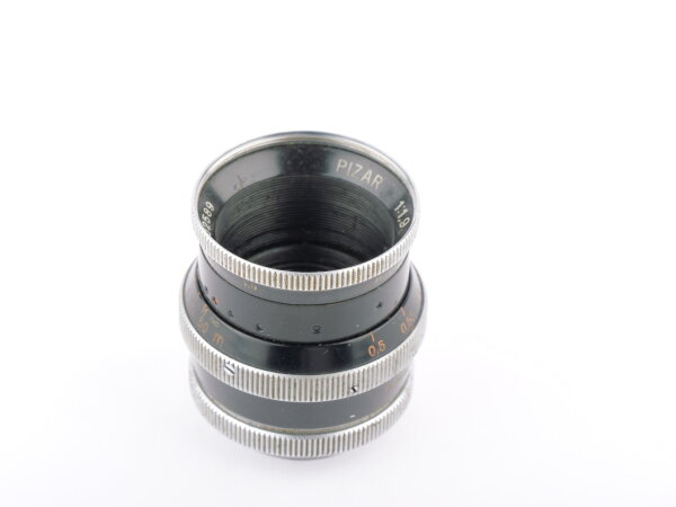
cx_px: 338
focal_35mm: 218
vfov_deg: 6.8
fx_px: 4257
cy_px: 254
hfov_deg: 9.1
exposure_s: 1/250
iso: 160
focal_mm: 109
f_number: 13
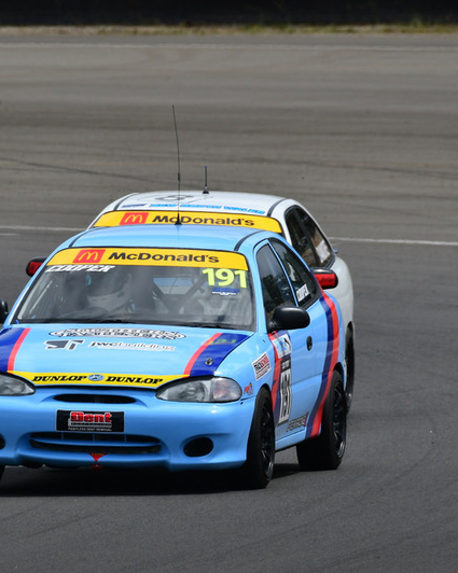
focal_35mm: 1017
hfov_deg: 1.5
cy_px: 286
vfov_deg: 1.9
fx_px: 17247
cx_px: 110
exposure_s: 1/640
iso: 200
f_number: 10
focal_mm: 480
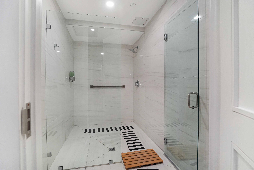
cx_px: 127
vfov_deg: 73.7
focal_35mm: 16
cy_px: 85
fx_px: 113
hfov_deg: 96.7
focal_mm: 16
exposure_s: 1/200
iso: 3200
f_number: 5
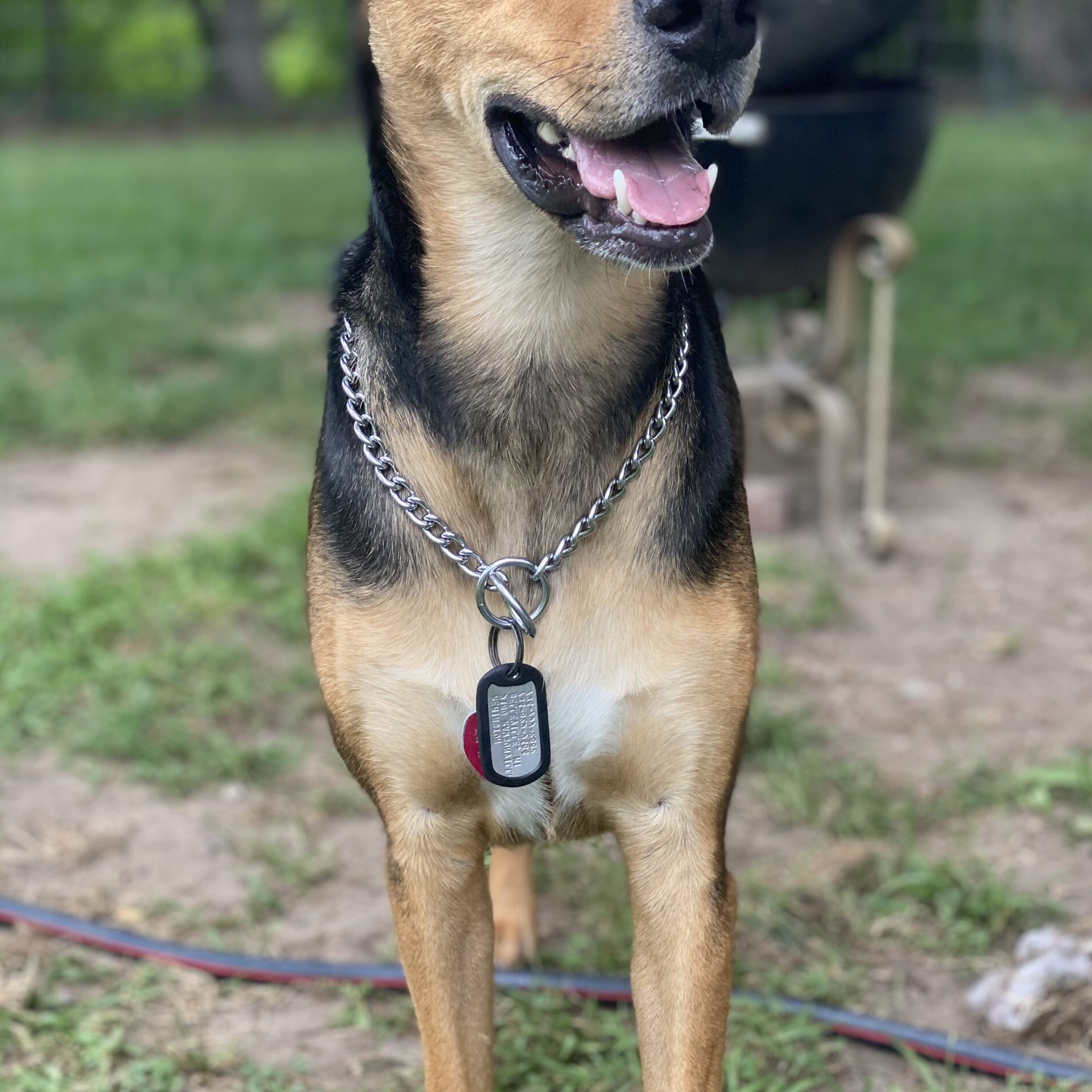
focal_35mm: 62
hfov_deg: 27.7
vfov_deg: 27.6
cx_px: 541
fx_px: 2213
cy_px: 389
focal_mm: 6
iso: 50
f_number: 2
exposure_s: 1/122
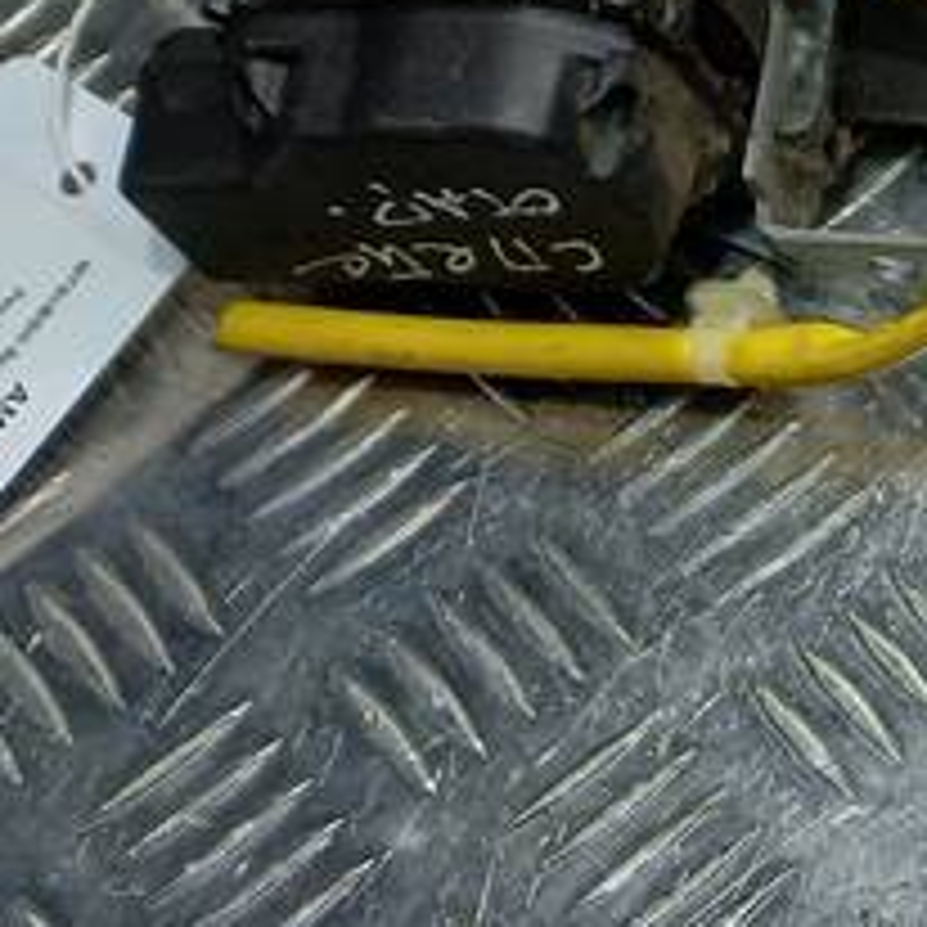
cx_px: 1872
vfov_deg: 15.8
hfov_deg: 13.5
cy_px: 657
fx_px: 3333
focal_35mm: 110
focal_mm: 4.6
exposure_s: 1/100
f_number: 1.8
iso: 25
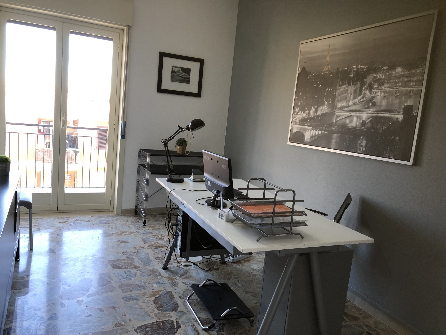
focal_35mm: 28
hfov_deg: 63.4
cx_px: 223
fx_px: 361
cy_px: 168
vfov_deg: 49.7
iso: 32
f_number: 1.8
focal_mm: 3.99
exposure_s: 1/33
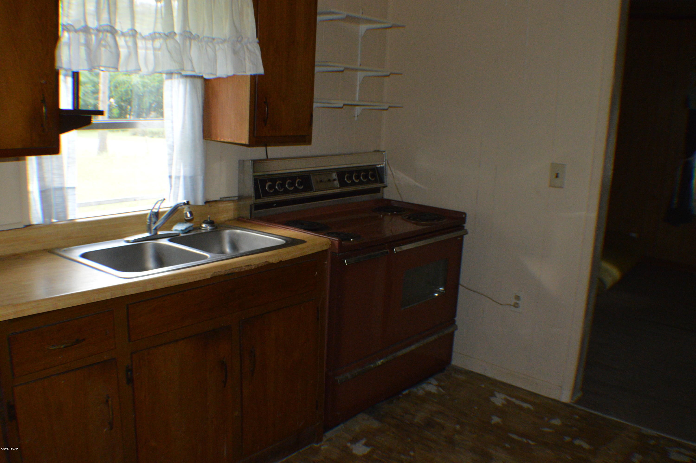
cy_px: 232
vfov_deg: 34.1
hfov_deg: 49.6
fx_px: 753
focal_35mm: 39
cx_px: 348
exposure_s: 1/60
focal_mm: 26
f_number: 4.2
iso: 1800
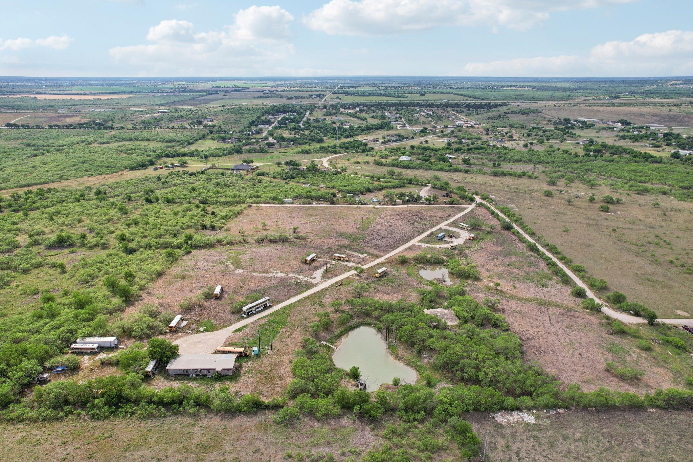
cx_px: 346
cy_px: 231
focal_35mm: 22
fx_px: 423
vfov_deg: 57.2
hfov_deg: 78.6
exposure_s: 1/2500
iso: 160
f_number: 2.8
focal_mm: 8.4
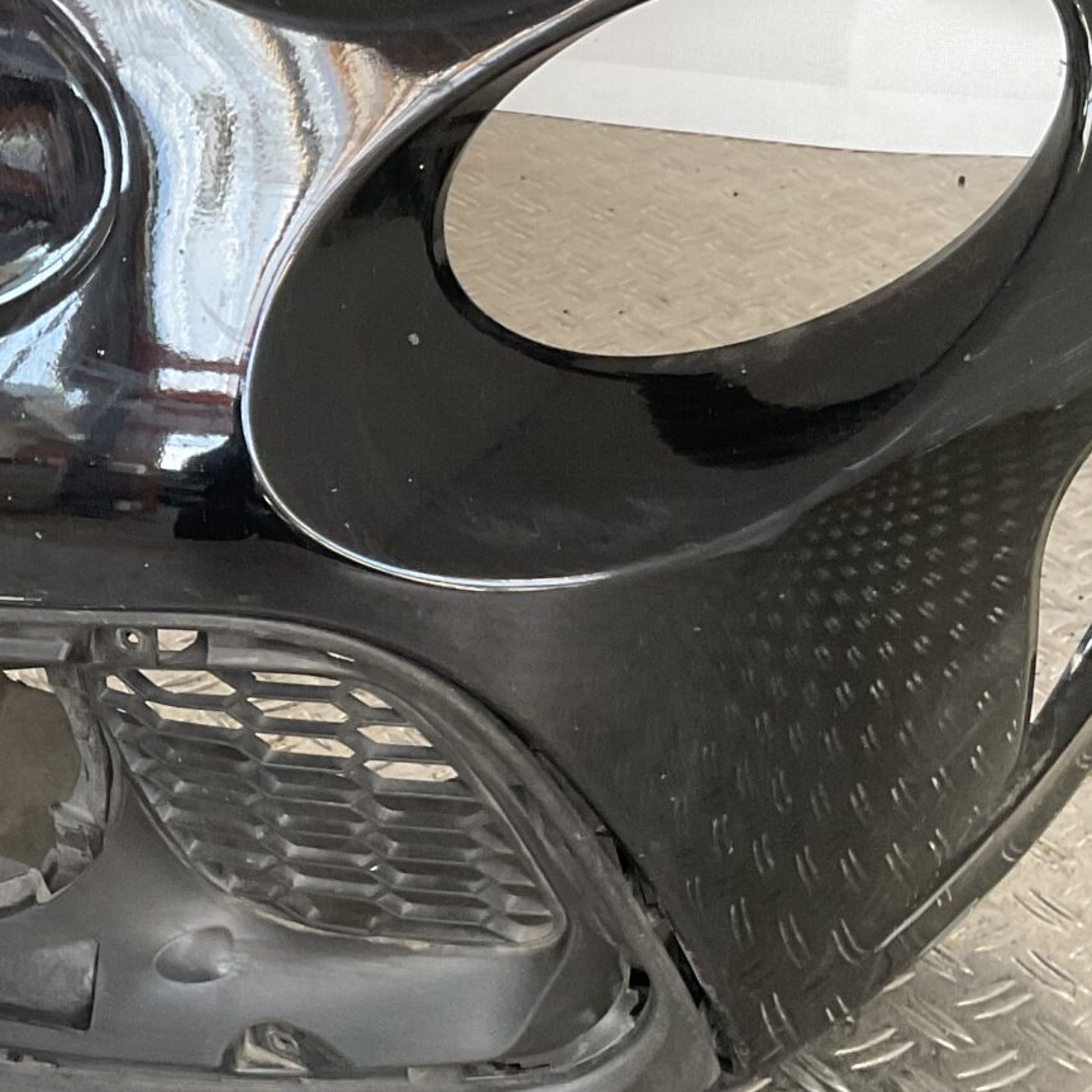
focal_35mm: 76
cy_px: 280
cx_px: -8
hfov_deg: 21.9
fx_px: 2712
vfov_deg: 22.6
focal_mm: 3
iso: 64
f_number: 1.8
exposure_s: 1/100
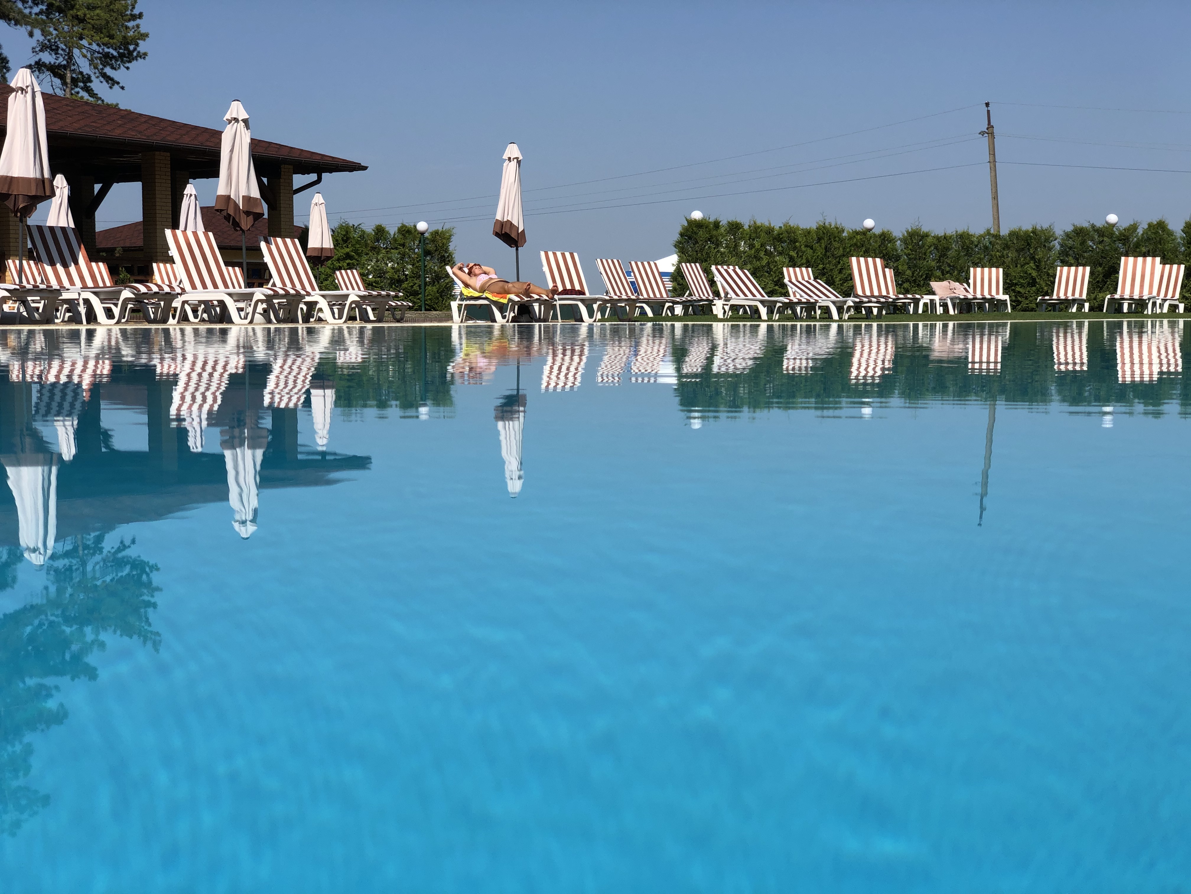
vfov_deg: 28.0
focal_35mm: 52
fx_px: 1789
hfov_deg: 36.8
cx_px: 596
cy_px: 447
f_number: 2.4
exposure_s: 1/1779
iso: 16
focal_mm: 6
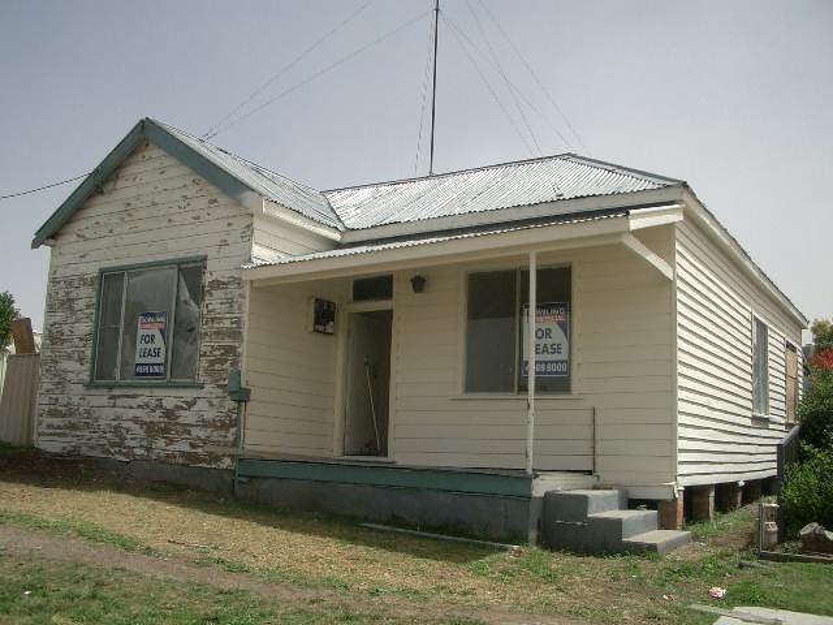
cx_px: 416
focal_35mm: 35
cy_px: 312
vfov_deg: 40.7
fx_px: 842
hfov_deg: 52.6
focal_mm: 5.8
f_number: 4.3
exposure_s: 1/640
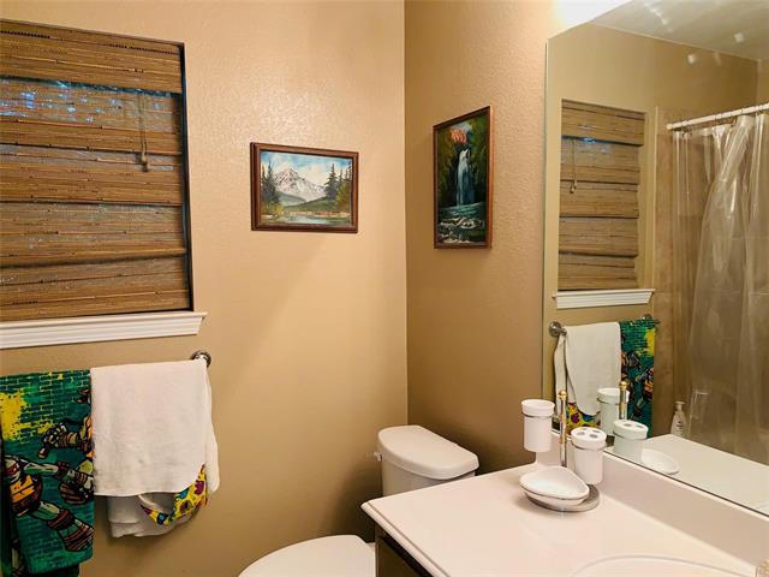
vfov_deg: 53.1
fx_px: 578
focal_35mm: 26
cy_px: 288
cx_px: 384
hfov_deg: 67.3
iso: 64
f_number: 1.8
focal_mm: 4.25
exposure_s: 1/15
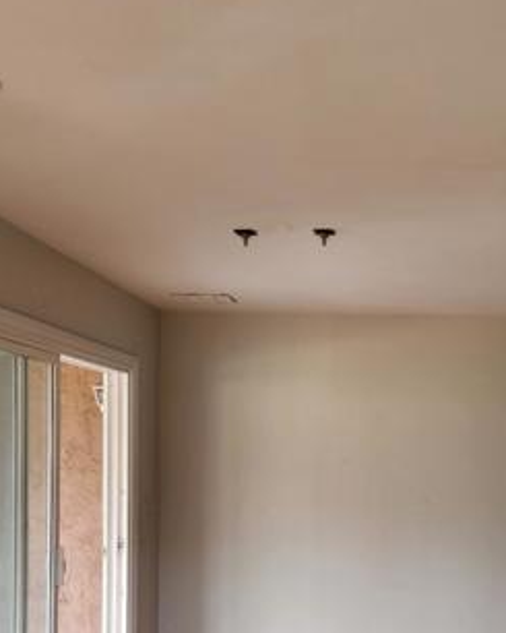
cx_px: 392
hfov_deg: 31.4
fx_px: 879
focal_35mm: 47
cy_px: 470
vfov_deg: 38.6
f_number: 1.8
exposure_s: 1/180
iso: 64
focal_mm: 5.4
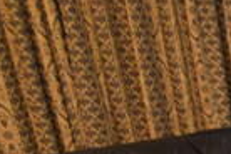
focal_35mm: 111
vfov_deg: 11.9
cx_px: 661
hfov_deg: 11.7
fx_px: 712
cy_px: 218
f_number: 3.5
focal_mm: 10
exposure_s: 1/60
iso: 1800
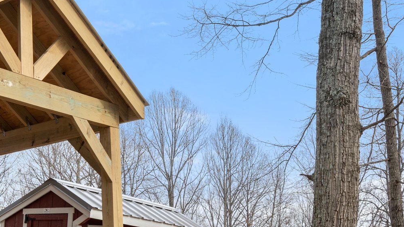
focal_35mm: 62
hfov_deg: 33.0
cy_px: 231
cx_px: 88
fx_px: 664
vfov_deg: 18.8
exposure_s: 1/160
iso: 250
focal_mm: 29
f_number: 13
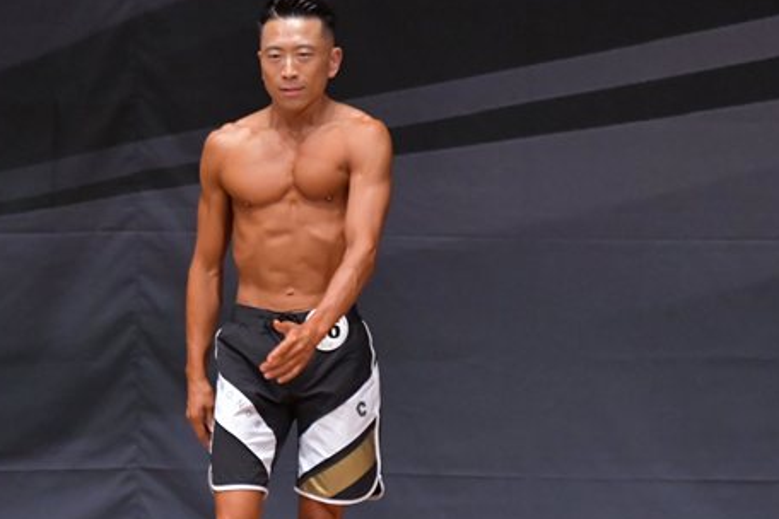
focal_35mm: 535
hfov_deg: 3.9
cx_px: 259
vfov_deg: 2.6
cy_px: 326
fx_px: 11576
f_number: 5.6
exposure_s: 1/400
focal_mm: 210
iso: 6400
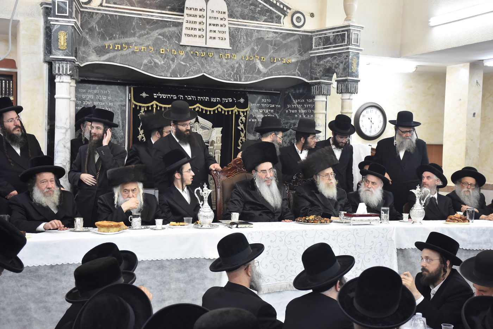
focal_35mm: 51
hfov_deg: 38.9
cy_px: 164
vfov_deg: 26.5
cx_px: 246
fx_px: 699
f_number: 5.6
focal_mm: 34
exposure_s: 1/100
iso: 1600
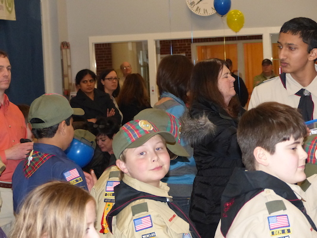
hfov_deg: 16.5
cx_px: 158
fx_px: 1090
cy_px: 119
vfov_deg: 12.5
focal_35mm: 119
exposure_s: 1/80
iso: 800
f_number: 2.8
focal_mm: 21.4
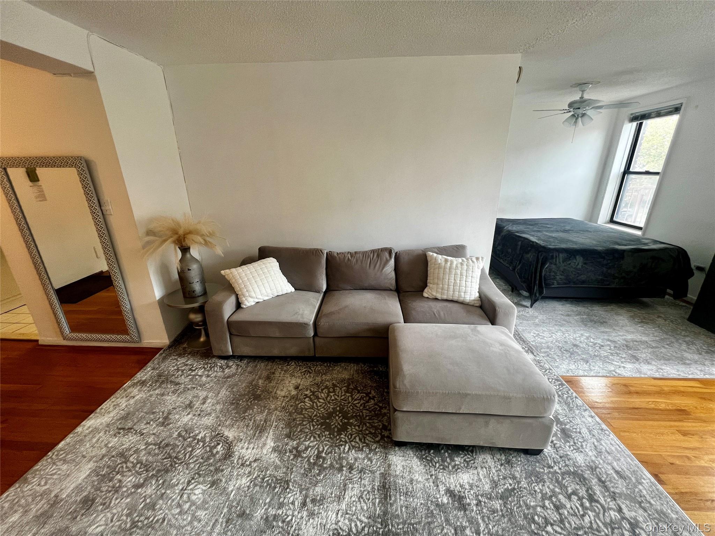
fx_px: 269
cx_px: 358
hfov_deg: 106.2
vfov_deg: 89.9
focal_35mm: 13
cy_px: 268
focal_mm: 1.57
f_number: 1.8
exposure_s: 1/120
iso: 160
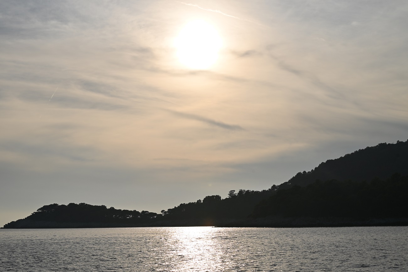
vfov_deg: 19.5
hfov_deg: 28.8
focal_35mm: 70
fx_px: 793
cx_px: 204
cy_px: 136
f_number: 10
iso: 100
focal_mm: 70
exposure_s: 1/1600
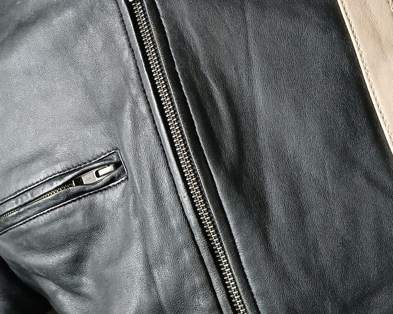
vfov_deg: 32.6
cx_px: 183
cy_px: 191
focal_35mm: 46
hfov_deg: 40.3
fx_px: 535
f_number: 1.8
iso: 320
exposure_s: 1/25.1
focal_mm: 3.98
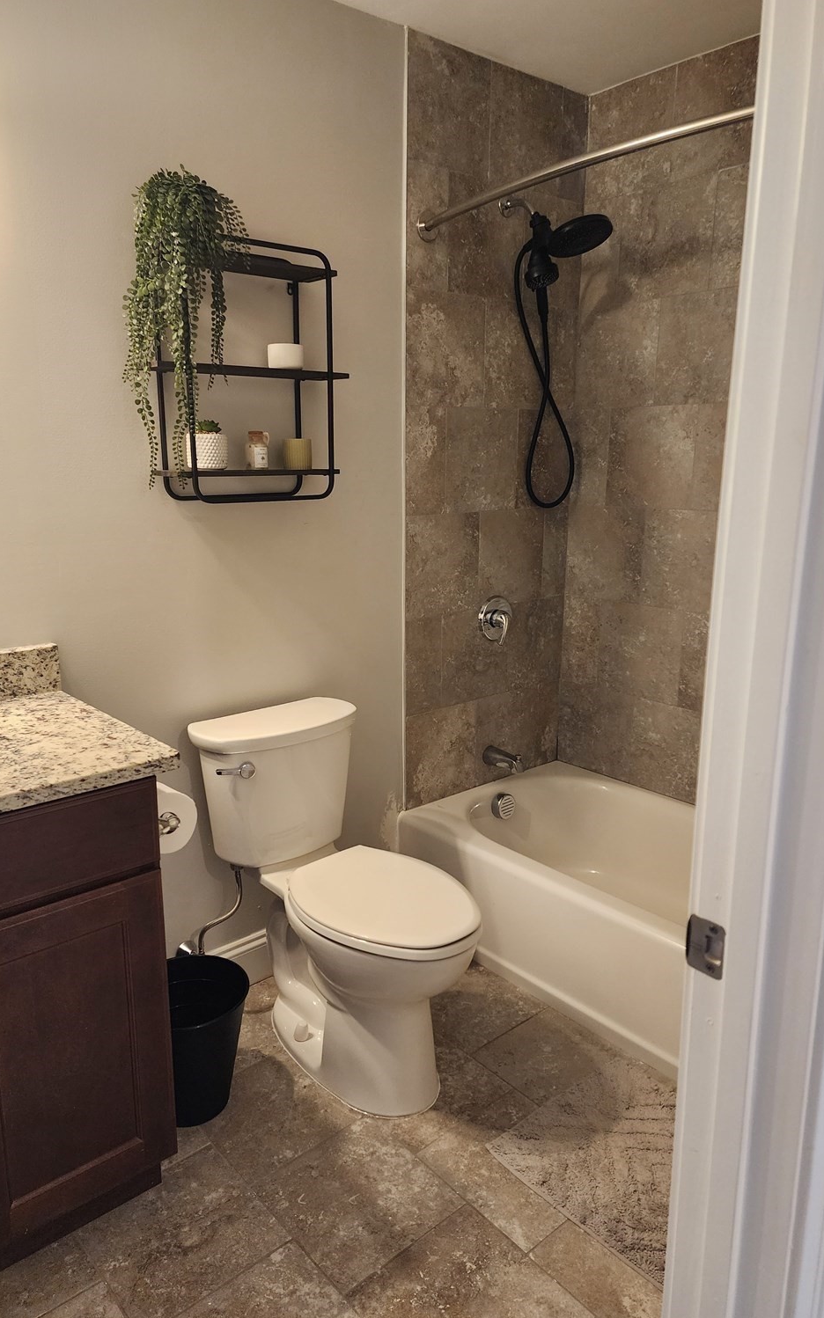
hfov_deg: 49.2
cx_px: 376
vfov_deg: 72.6
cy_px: 661
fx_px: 898
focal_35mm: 25
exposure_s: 1/120
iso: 500
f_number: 1.8
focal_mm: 6.4
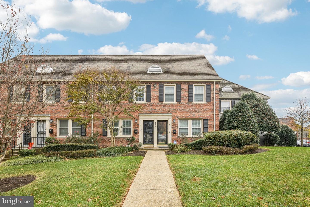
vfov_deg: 73.7
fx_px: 138
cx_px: 155
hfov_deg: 96.7
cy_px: 104
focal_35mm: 16
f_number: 8
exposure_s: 1/60
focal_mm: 16
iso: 100
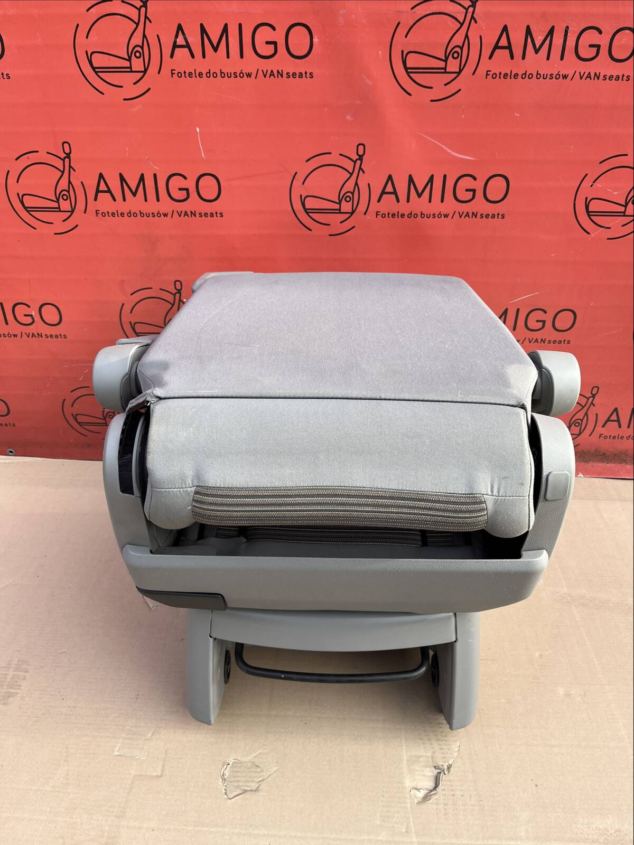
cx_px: 317
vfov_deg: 67.3
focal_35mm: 26
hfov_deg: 53.1
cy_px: 422
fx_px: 635
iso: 50
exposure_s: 1/412
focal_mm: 5.1
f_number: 1.6
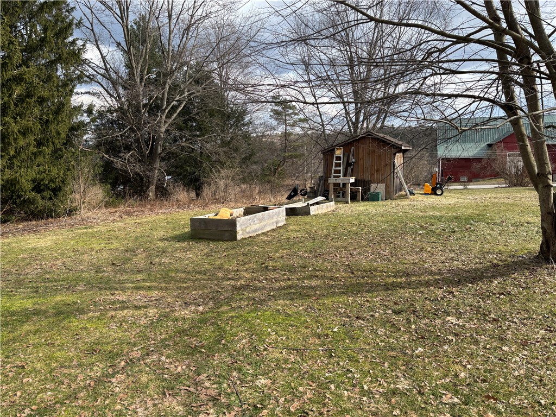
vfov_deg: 53.1
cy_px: 208
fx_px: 418
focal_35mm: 26
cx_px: 278
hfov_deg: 67.3
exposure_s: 1/1115
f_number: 1.6
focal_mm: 5.96
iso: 50
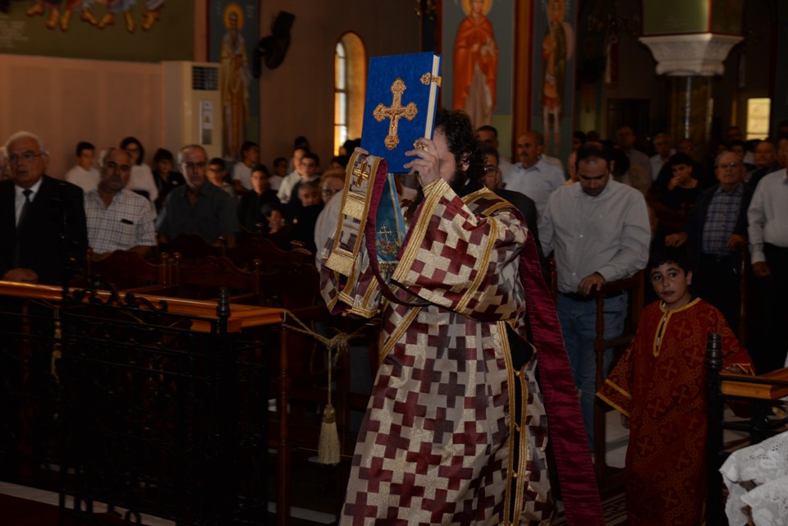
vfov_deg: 19.5
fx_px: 1533
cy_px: 263
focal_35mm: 70
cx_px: 394
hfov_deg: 28.8
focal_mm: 70
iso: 800
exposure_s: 1/80
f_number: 7.1
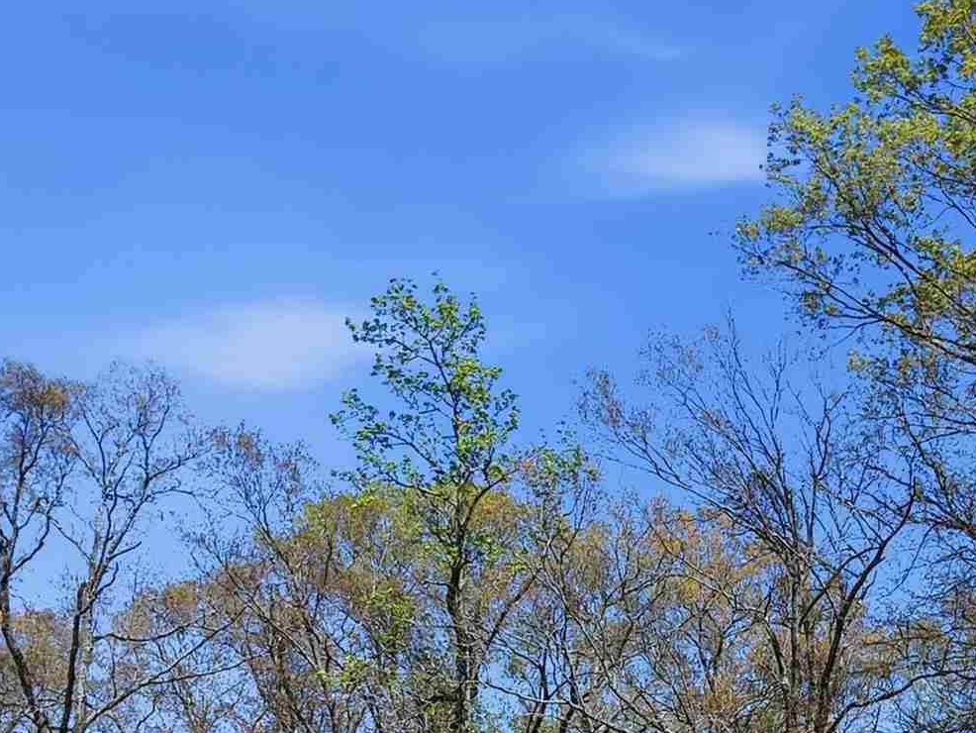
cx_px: 811
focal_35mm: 73
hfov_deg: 26.1
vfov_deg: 18.3
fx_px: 2059
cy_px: 1033
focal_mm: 8.7
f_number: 1.8
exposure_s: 1/4000
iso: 110
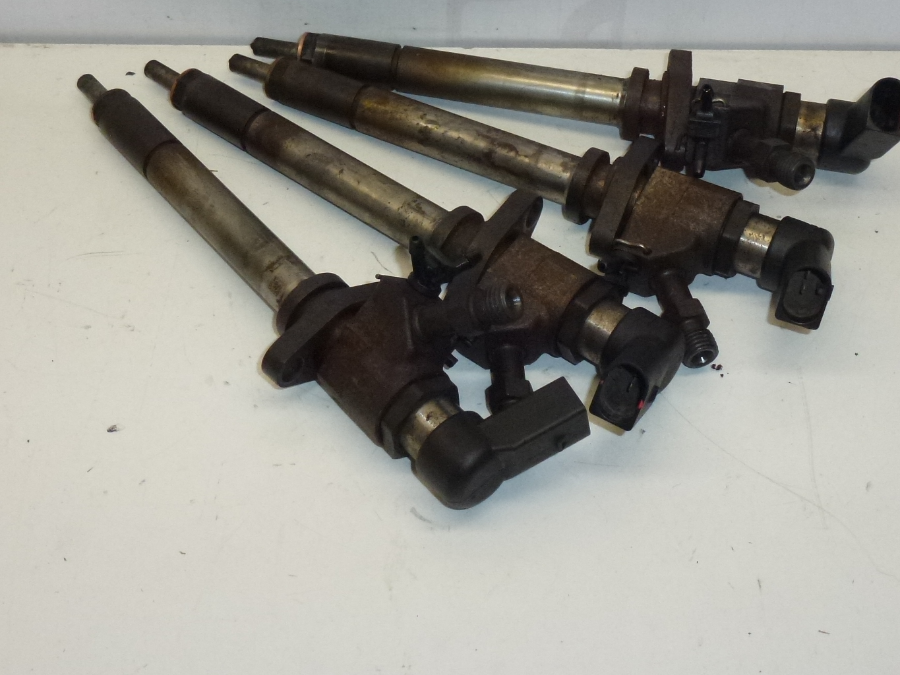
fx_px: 1482
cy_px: 243
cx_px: 475
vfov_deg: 25.6
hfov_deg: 33.8
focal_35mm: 57
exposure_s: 1/250
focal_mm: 6.8
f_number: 3.8
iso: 400
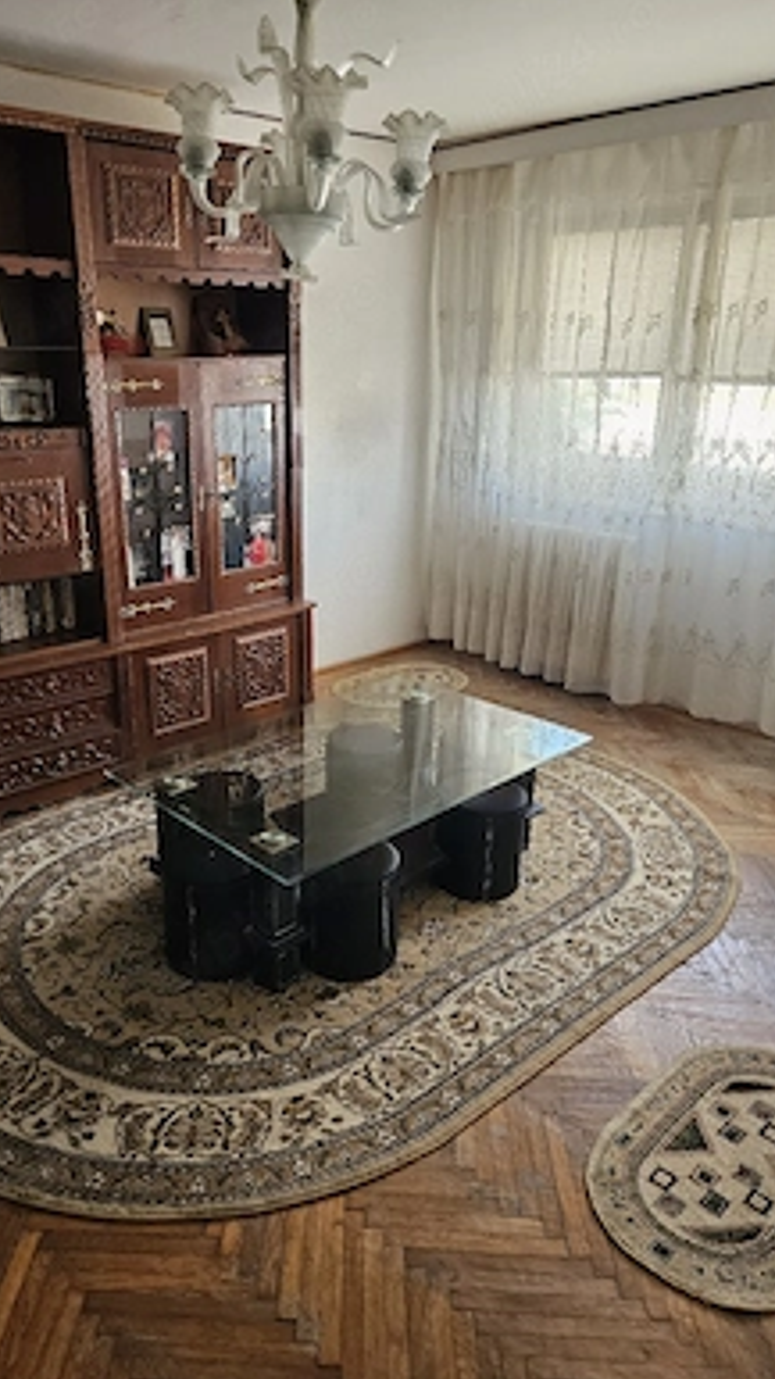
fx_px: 950
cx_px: 336
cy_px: 682
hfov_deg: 44.3
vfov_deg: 71.9
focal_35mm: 26
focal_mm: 5.4
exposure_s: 1/101
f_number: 1.8
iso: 320
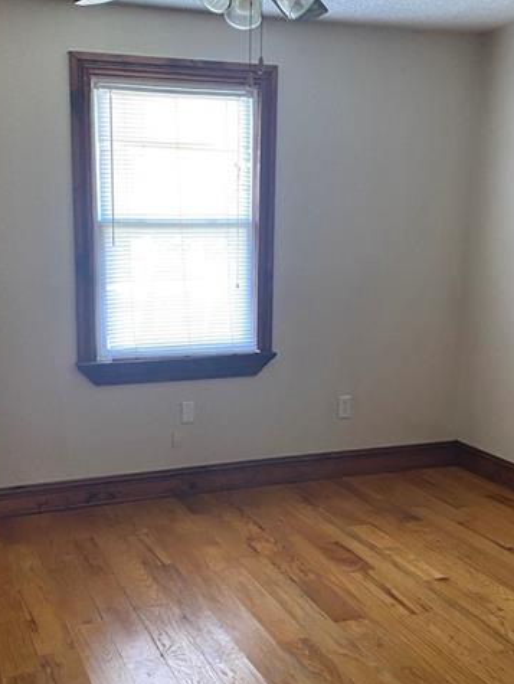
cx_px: 239
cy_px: 367
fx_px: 830
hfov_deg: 34.4
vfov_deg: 44.7
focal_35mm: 42
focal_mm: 4.25
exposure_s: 1/60
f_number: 1.8
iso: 400
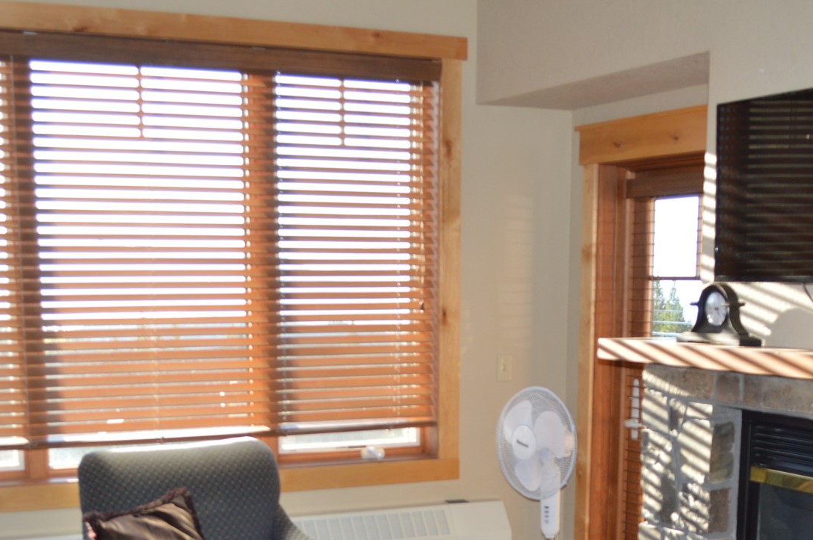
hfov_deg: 36.9
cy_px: 515
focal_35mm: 54
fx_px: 1218
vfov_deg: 24.1
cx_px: 411
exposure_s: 1/125
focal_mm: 18
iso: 250
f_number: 4
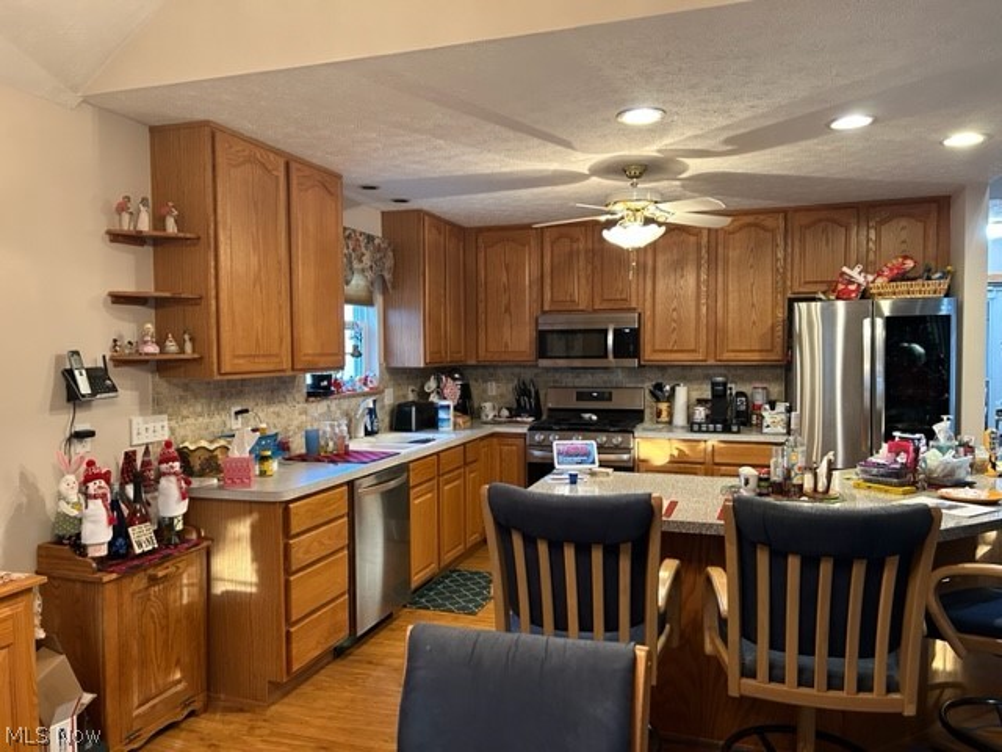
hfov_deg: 67.3
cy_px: 376
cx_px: 501
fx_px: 753
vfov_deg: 53.1
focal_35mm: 26
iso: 400
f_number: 1.5
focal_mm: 5.7
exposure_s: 1/60
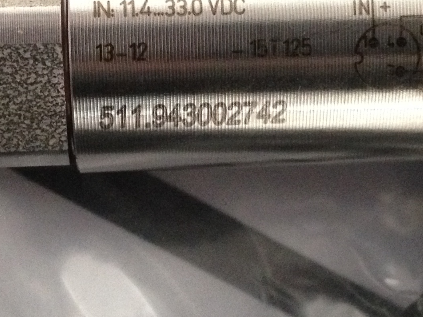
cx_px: 235
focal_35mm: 108
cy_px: 44
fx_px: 1319
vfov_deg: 13.6
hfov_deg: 18.2
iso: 320
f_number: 2.4
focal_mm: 4.28
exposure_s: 1/20
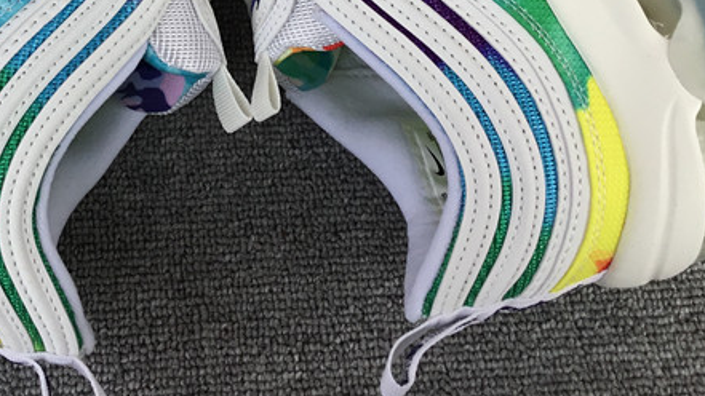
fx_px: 1290
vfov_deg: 16.5
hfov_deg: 30.1
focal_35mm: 69
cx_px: 187
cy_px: -119
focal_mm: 3.3
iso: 25
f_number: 2.4
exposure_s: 1/326
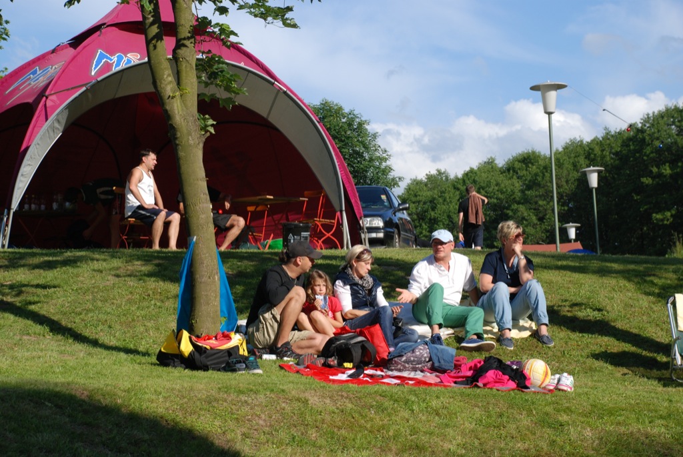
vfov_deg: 14.7
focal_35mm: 93
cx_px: 342
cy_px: 228
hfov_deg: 21.9
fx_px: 1766
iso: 200
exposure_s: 1/500
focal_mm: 62
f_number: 5.6
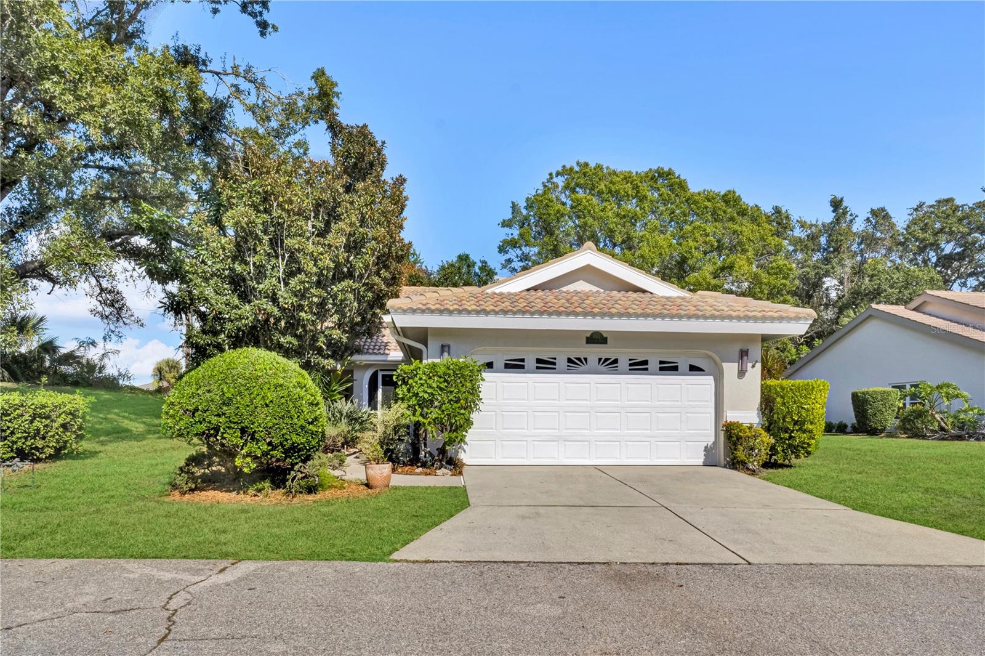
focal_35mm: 21
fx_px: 574
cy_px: 328
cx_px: 492
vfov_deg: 59.4
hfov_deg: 81.2
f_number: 16
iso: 100
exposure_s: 1/160
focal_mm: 14
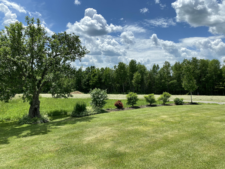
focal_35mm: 26
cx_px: 112
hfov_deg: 67.3
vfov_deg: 53.1
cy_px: 84
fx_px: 169
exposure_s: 1/3984
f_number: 1.8
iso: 32
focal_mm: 4.25
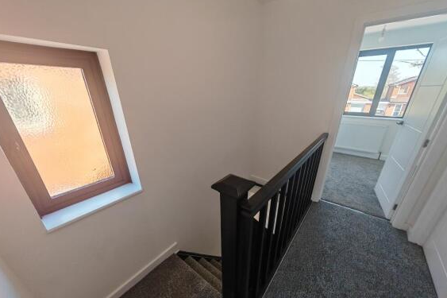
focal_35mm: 14
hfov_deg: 104.3
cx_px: 227
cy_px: 166
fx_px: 174
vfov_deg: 80.8
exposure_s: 1/50
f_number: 2
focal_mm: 1.82
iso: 50
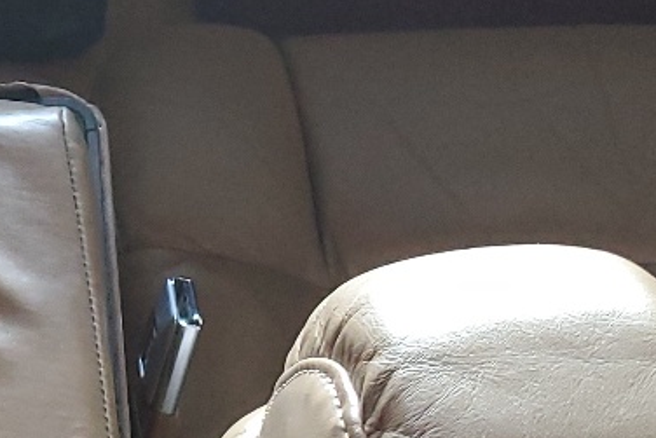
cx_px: -65
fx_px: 2096
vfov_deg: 11.7
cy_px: -89
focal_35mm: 115
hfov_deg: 17.2
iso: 237
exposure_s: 1/60.2
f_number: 1.5
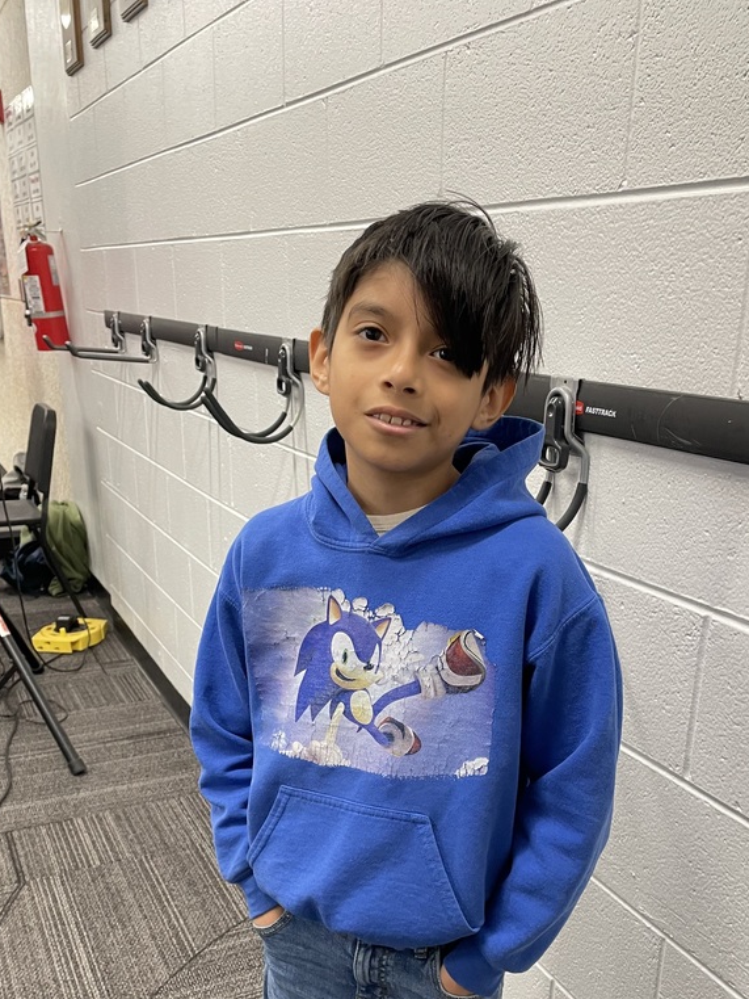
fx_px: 1009
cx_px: 384
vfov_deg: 51.6
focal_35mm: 35
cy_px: 670
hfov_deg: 40.7
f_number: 1.6
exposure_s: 1/60
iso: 125
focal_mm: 4.2
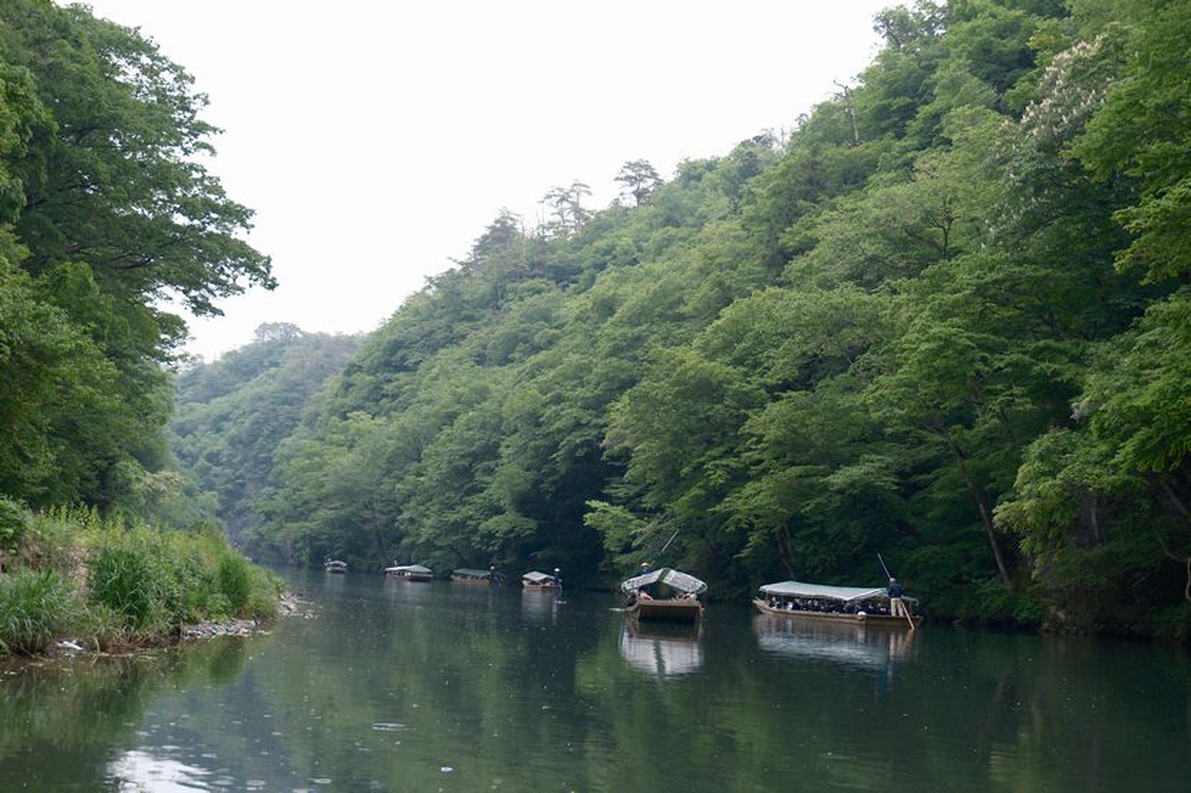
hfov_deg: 49.6
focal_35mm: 39
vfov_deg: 34.2
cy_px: 396
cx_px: 596
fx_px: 1290
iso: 1000
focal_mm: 25.7
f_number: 2.8
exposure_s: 1/1000
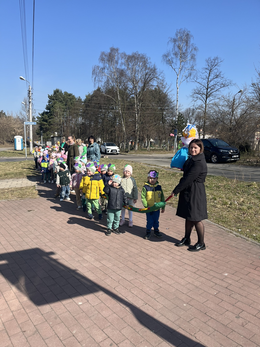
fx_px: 260
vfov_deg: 67.3
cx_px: 130
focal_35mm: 26
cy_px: 174
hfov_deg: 53.1
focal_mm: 5.1
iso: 50
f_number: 1.6
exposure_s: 1/2410
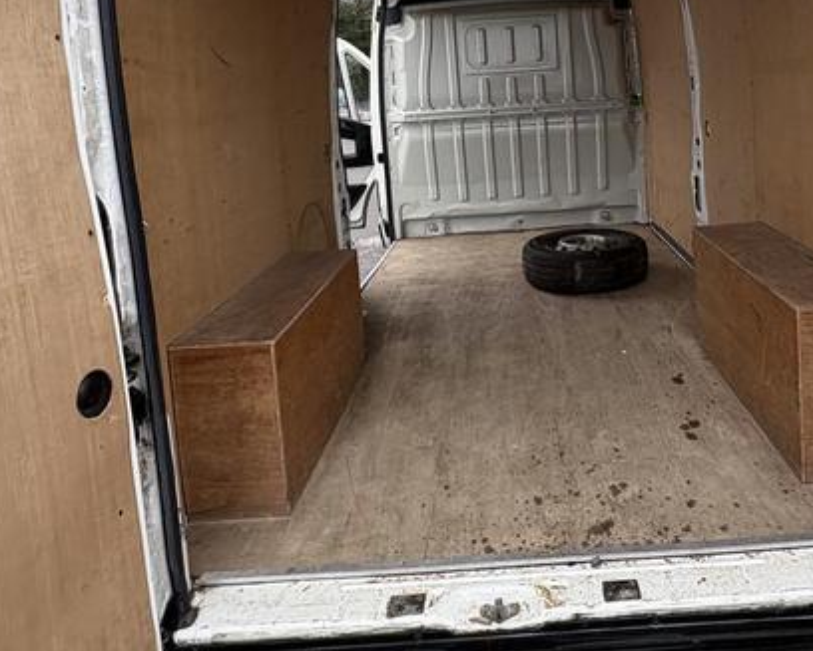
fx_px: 722
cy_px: 141
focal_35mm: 30
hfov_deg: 57.9
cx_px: 514
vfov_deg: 46.3
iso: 100
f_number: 2.2
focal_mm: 2.22
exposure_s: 1/136
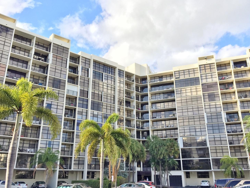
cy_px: 88
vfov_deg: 44.1
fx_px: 231
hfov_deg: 56.8
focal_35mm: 32
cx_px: 129
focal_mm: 4.15
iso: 32
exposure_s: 1/719
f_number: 2.2
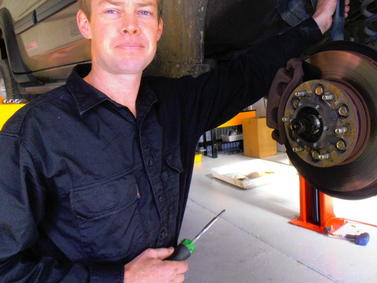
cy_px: 108
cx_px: 213
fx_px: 349
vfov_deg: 43.8
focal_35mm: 32
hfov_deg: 56.6
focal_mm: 4.2
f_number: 3
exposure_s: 1/30
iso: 125
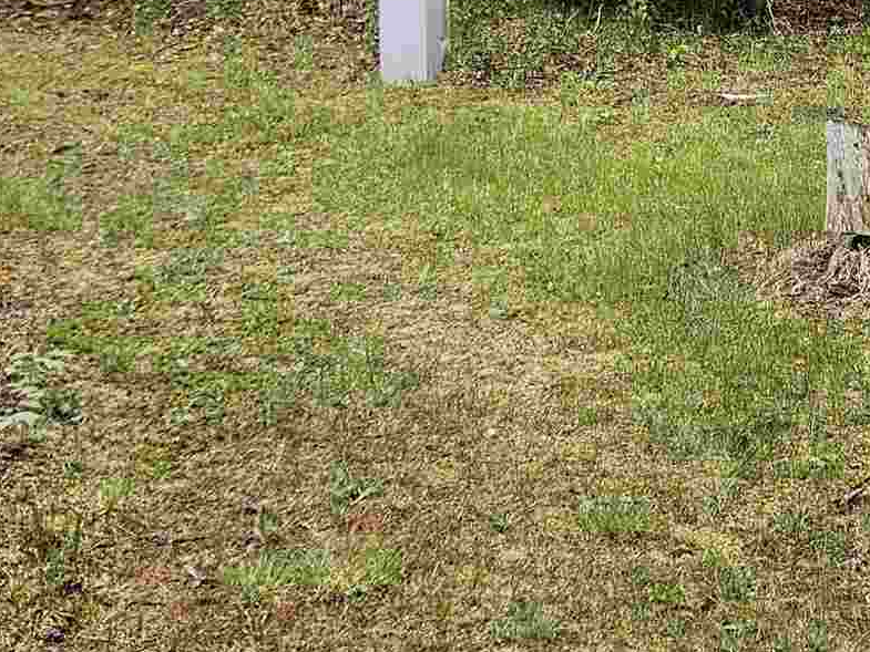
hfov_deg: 21.2
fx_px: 2262
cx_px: 809
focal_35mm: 90
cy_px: -53
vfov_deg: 16.0
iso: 80
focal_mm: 5.4
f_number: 1.8
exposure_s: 1/207
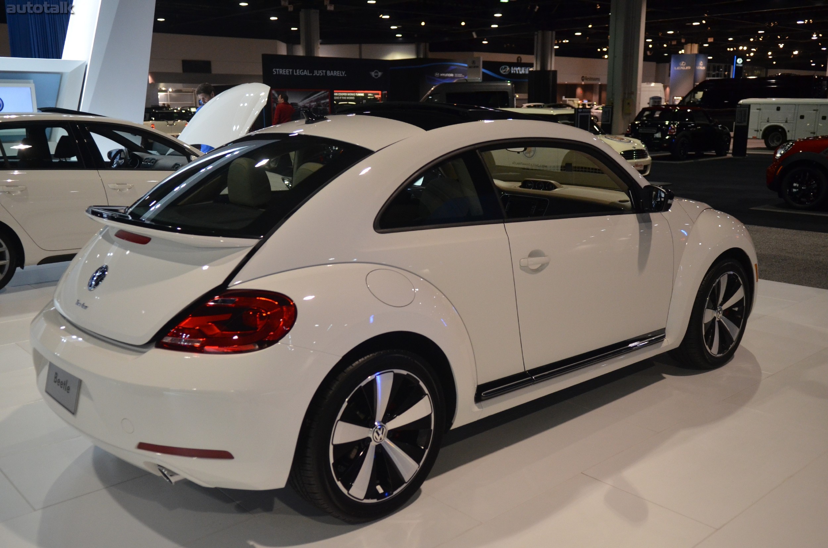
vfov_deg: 38.2
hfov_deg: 55.2
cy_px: 274
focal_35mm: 34
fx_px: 792
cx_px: 414
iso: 1600
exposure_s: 1/125
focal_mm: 23
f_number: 2.8
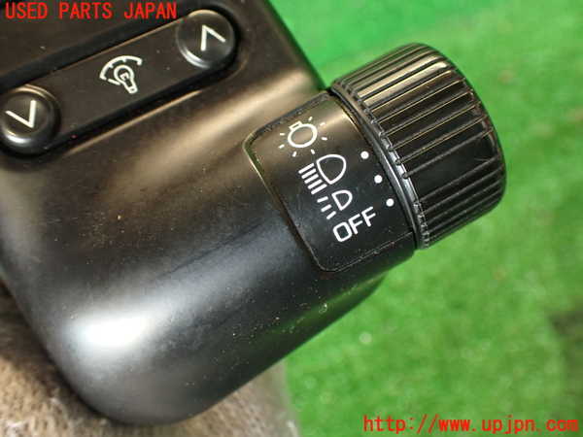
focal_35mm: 32
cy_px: 218
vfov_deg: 44.2
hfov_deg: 56.8
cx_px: 292
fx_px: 539
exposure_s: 1/30
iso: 250
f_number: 2.4
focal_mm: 5.79
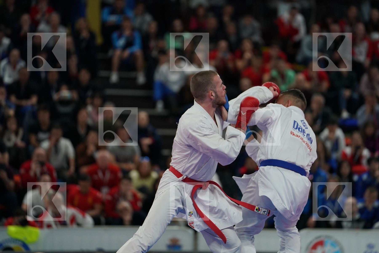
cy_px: 126
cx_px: 190
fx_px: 2105
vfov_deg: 6.9
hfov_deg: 10.3
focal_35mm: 200
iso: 1600
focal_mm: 200
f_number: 2.8
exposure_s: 1/1000
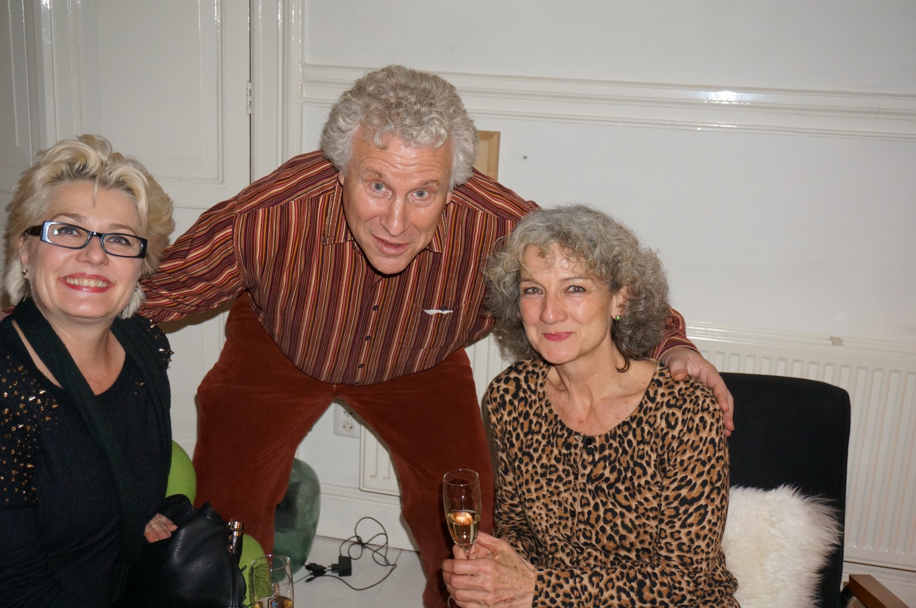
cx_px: 458
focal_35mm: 40
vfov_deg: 32.9
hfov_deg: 48.0
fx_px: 1029
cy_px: 304
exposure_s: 1/60
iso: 800
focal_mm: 27
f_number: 4.5
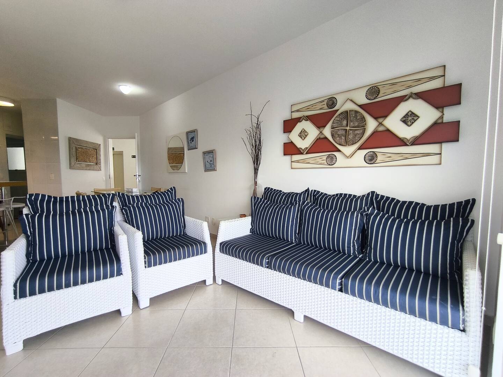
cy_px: 188
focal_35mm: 16
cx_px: 252
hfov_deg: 94.5
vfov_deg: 78.1
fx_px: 232
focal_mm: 1.65
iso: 80
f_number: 2.2
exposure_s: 1/60
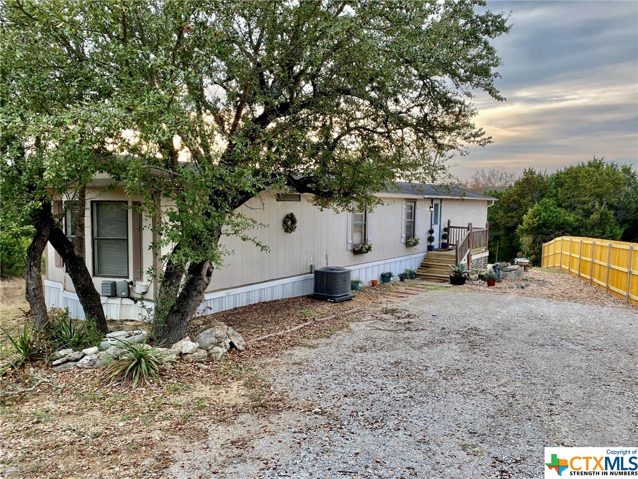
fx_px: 479
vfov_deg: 53.1
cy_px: 240
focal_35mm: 26
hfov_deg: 67.3
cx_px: 319
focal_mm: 4.25
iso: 32
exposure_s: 1/192
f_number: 1.8
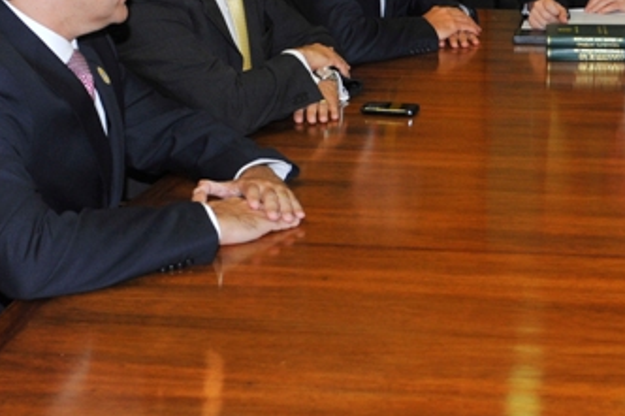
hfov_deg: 24.2
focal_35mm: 80
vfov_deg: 16.9
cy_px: 67
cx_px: 633
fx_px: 1388
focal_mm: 35
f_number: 5.6
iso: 1250
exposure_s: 1/80
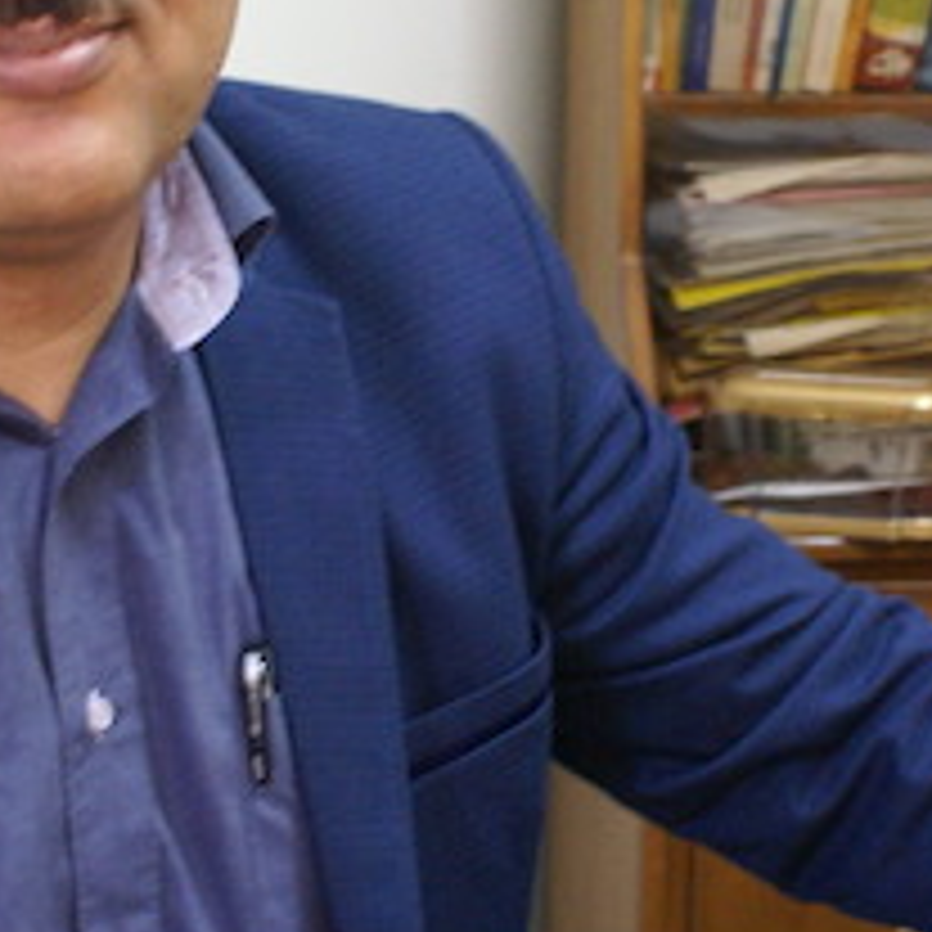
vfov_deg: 13.3
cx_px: 509
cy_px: 360
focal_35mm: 131
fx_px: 3990
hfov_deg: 13.3
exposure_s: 1/13
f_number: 4
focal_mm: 22
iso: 400
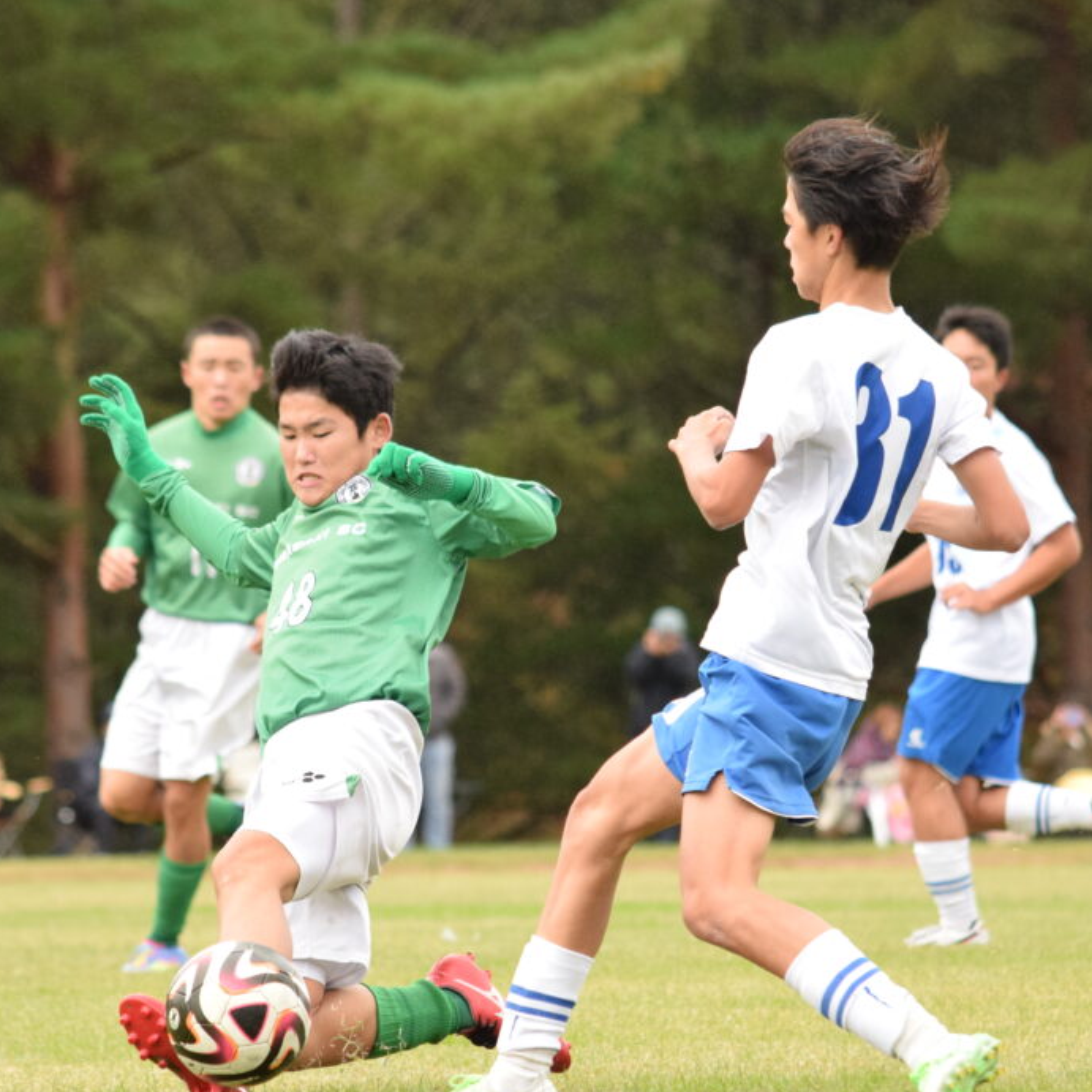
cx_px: 536
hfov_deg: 4.7
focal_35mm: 372
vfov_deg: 4.7
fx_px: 13270
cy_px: 568
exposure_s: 1/2000
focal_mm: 155
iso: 1250
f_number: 5
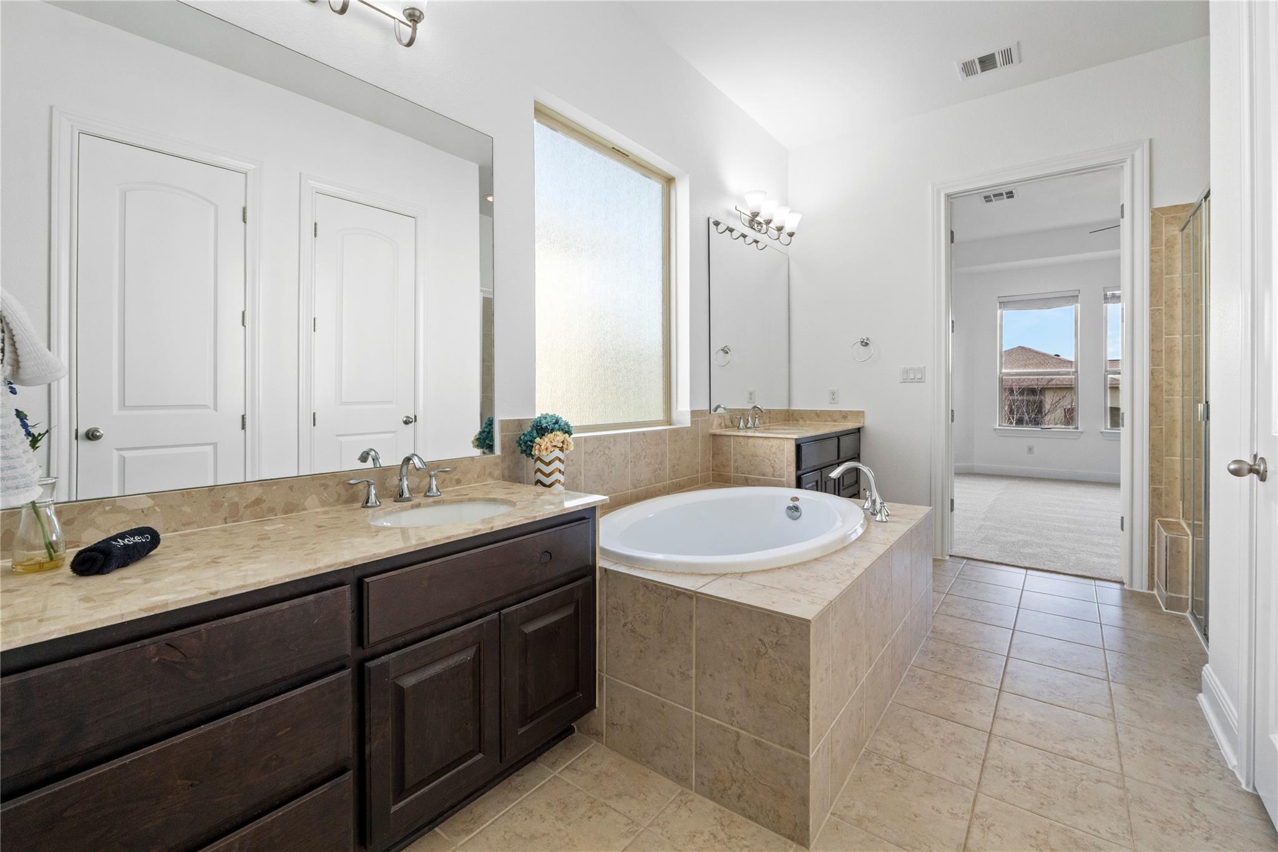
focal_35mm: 15
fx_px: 532
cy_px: 426
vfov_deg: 77.3
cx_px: 639
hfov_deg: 100.4
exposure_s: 1/3
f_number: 11
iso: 250
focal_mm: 10
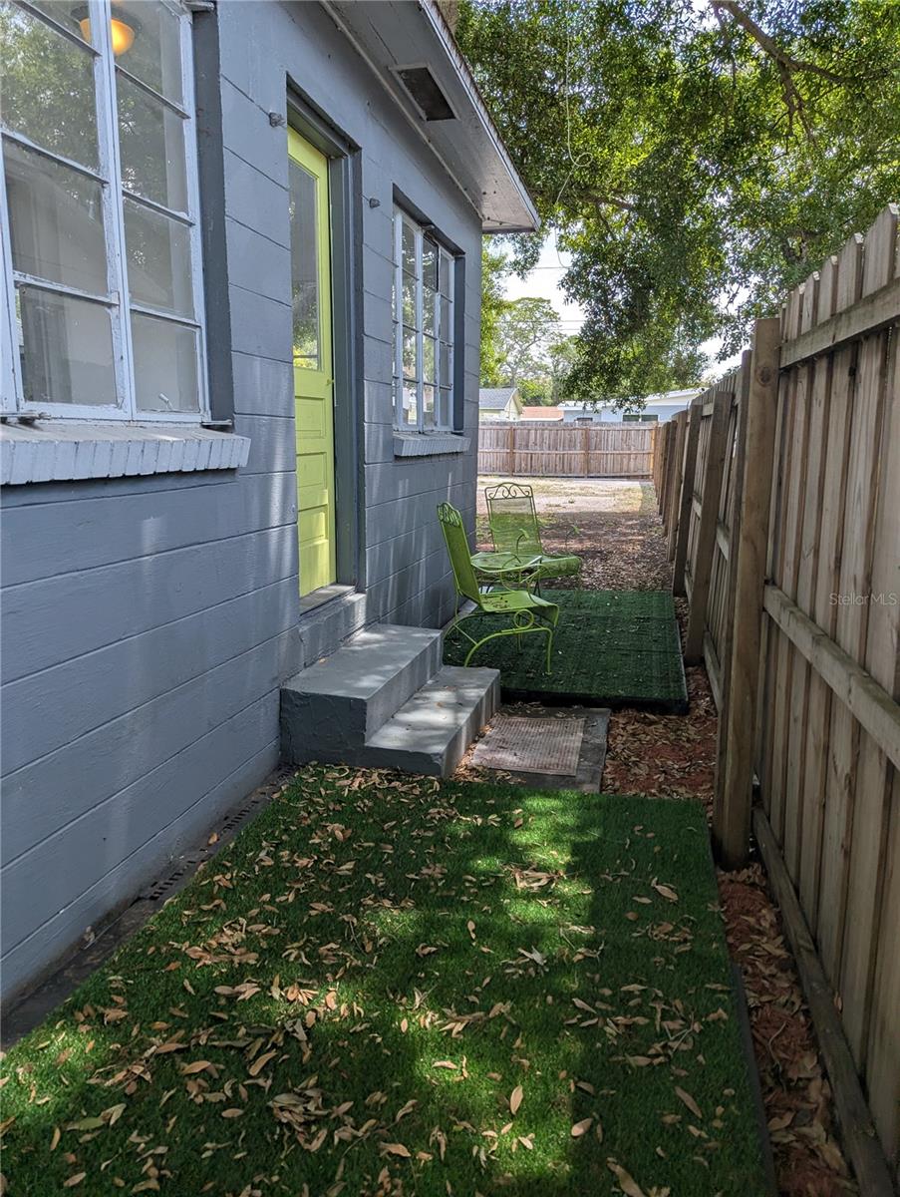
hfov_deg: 56.9
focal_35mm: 24
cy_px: 598
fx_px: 830
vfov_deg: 71.5
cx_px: 450
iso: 41
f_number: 1.85
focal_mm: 6.81
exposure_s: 1/755
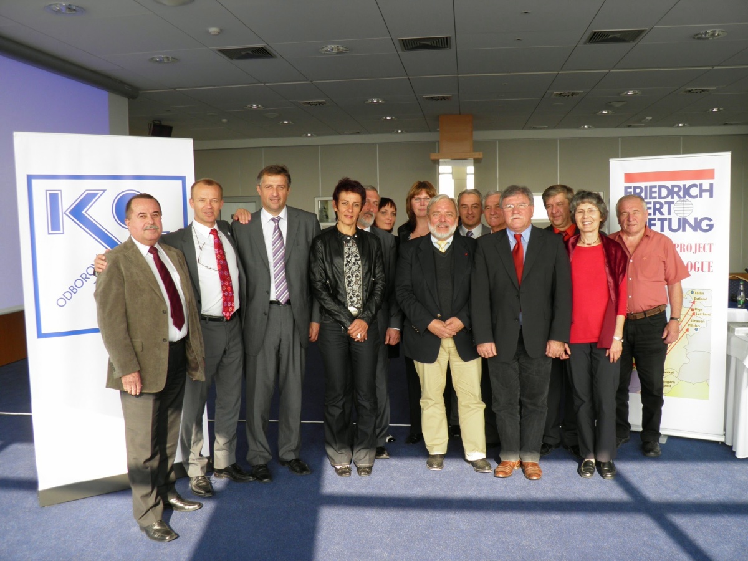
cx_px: 374
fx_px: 648
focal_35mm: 30
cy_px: 280
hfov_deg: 60.0
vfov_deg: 46.8
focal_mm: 5.5
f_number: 3.3
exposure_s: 1/60
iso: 50
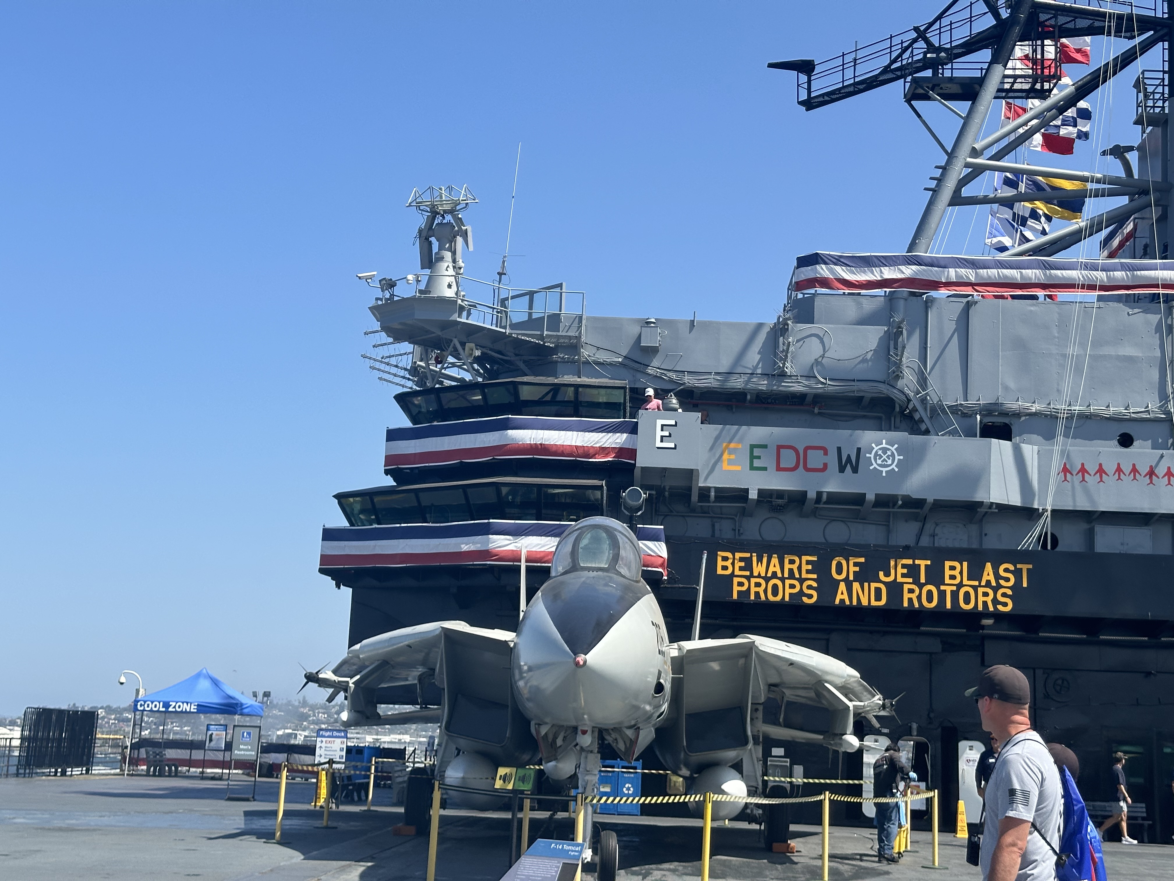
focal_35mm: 48
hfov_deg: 39.7
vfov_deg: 30.3
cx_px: 587
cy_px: 440
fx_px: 1628
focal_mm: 6.86
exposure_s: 1/3597
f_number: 1.78
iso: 64
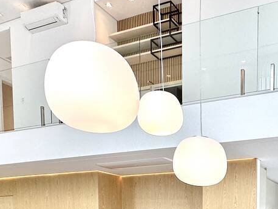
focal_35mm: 44
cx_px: 229
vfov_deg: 27.9
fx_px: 354
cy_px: 263
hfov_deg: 40.8
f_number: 2.2
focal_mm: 2.22
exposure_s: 1/120
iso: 80
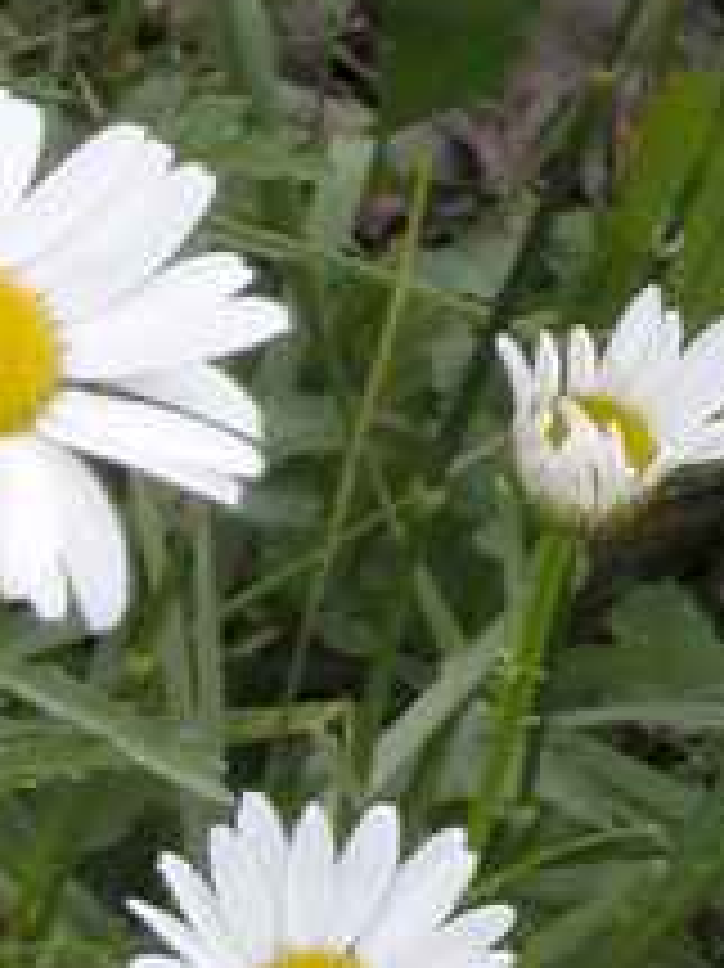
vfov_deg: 5.7
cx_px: 1403
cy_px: -72
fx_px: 9658
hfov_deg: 4.2
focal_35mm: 346
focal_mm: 14.7
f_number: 7.9
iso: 100
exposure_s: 1/25.7
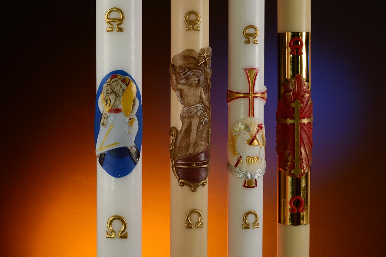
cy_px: 128
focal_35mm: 60
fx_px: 643
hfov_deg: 33.4
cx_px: 193
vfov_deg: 22.6
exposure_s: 30
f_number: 18
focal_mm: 60
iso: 100
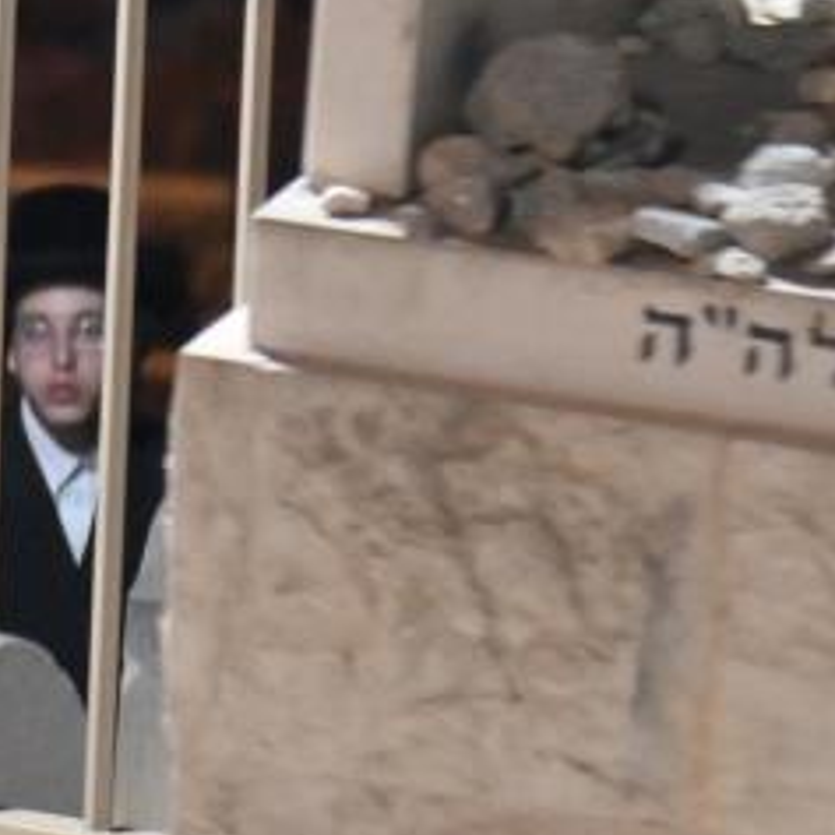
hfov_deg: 2.6
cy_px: 853
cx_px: -571
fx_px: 18066
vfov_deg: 2.6
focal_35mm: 662
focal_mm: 120
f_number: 4
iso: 1250
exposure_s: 1/100
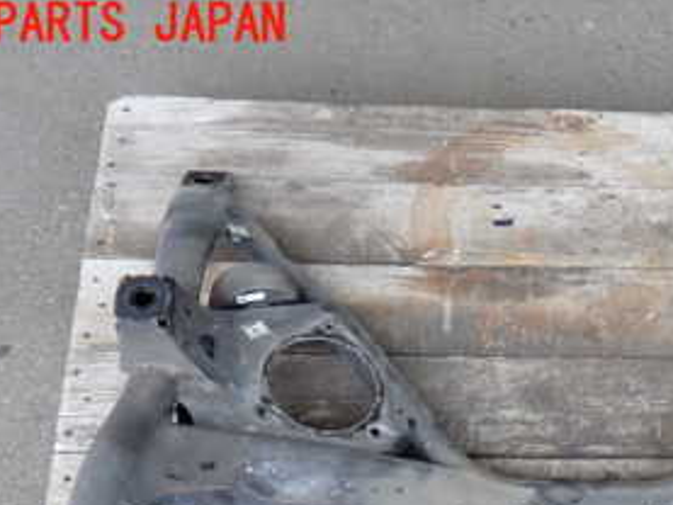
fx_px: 1264
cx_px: 573
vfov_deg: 21.5
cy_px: 541
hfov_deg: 28.9
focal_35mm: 65
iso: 125
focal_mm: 5.4
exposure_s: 1/60
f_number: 2.3
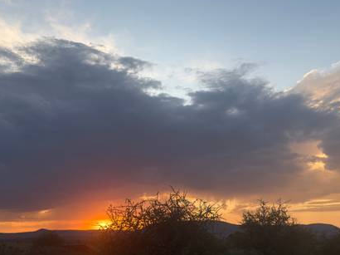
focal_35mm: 41
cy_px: 143
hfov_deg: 45.8
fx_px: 402
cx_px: 171
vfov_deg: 35.1
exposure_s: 1/206
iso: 50
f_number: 1.78
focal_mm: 6.76
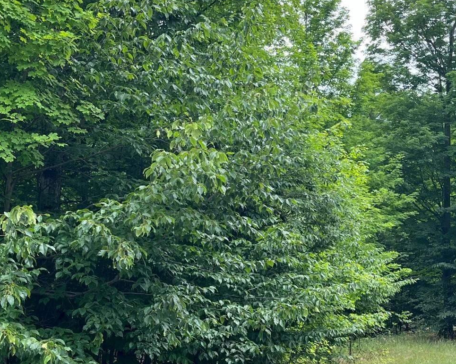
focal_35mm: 53
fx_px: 715
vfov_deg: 28.6
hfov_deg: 35.3
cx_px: 243
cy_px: 207
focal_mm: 5.1
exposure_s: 1/388
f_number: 1.6
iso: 50
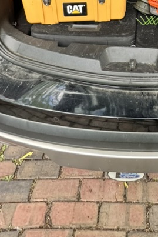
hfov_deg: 33.8
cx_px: 146
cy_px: -47
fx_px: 243
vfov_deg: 38.4
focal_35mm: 37
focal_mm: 2.22
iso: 250
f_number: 2.2
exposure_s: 1/99
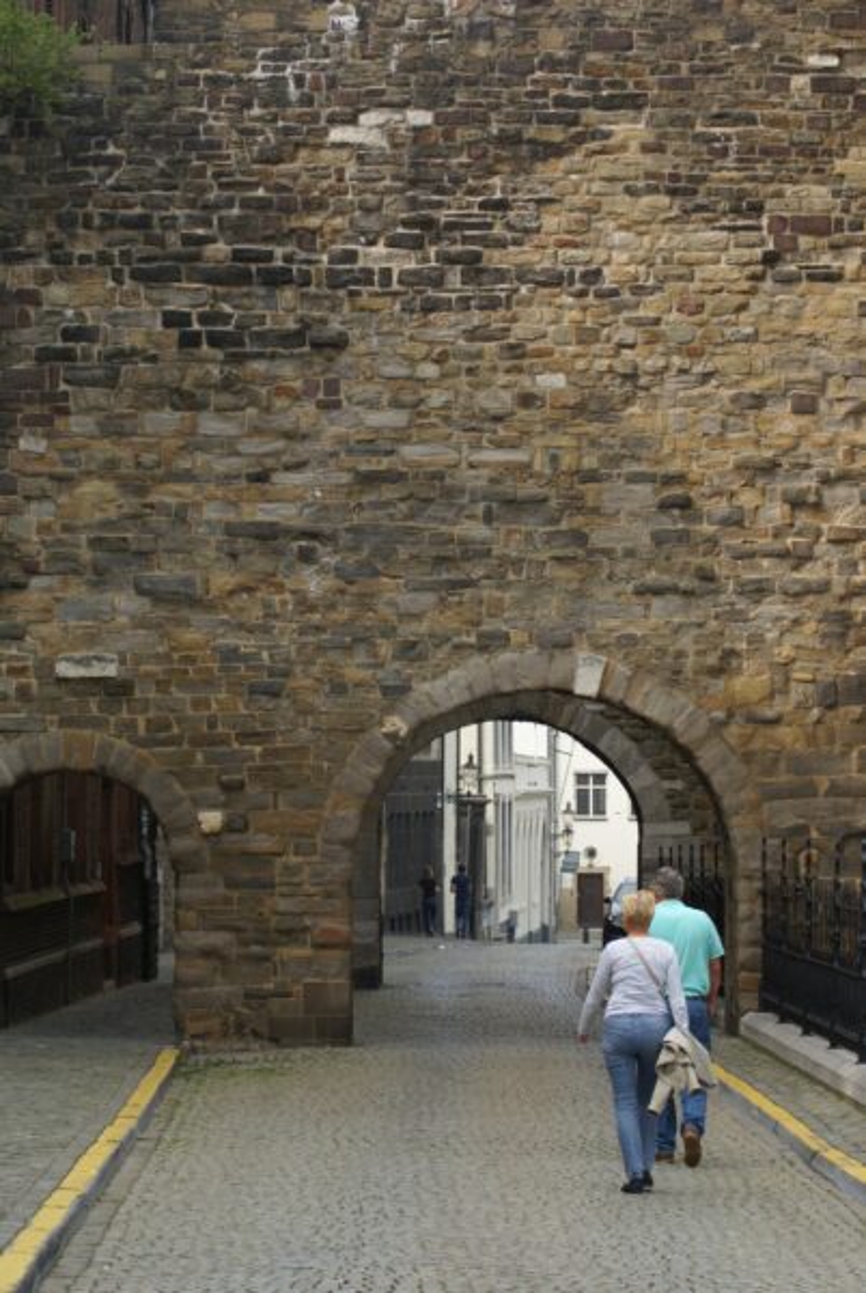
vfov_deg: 19.4
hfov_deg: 13.1
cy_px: 646
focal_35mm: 105
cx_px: 433
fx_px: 3775
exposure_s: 1/160
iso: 100
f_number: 6.3
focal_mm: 70
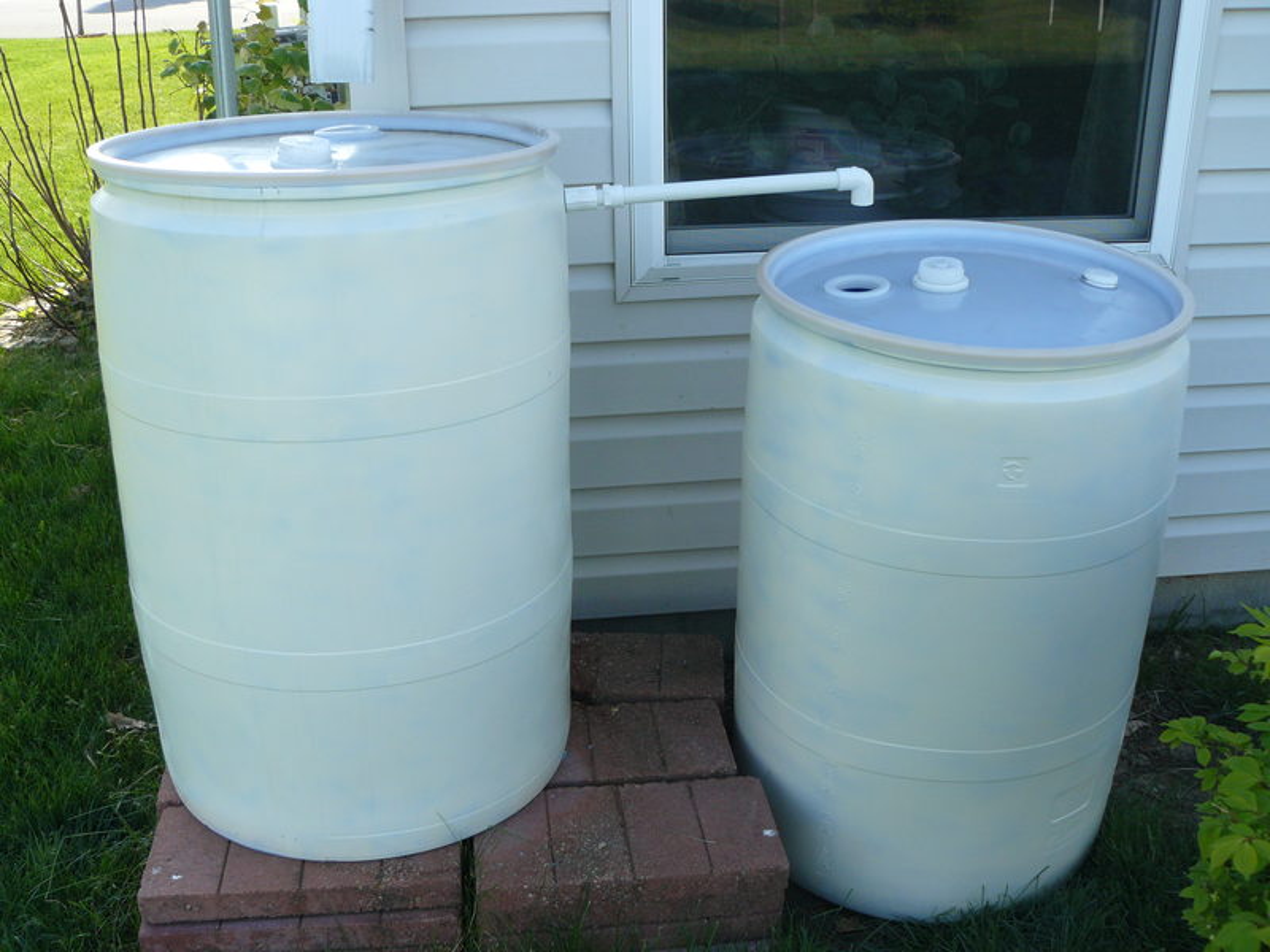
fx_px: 1321
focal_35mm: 36
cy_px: 476
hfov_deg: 51.4
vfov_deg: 39.7
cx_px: 635
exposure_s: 1/160
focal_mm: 6
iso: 100
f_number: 4
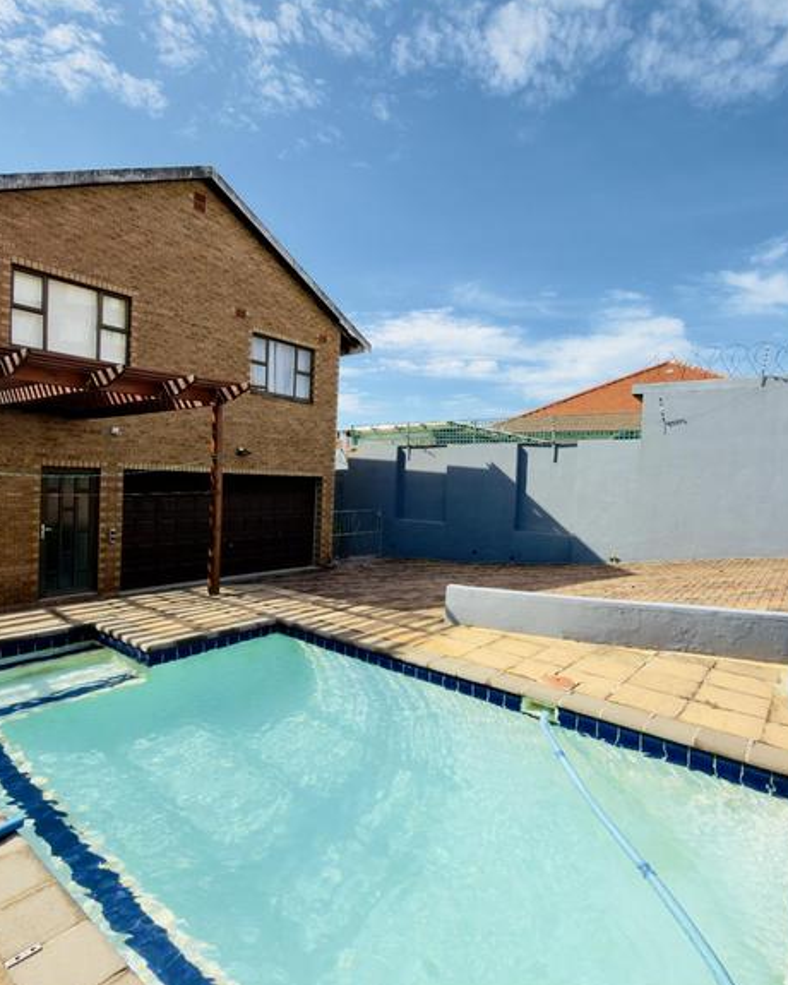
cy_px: 497
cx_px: 372
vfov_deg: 83.3
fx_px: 554
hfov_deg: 70.8
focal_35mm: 19
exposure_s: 1/428
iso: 16
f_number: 2.2
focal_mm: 2.22
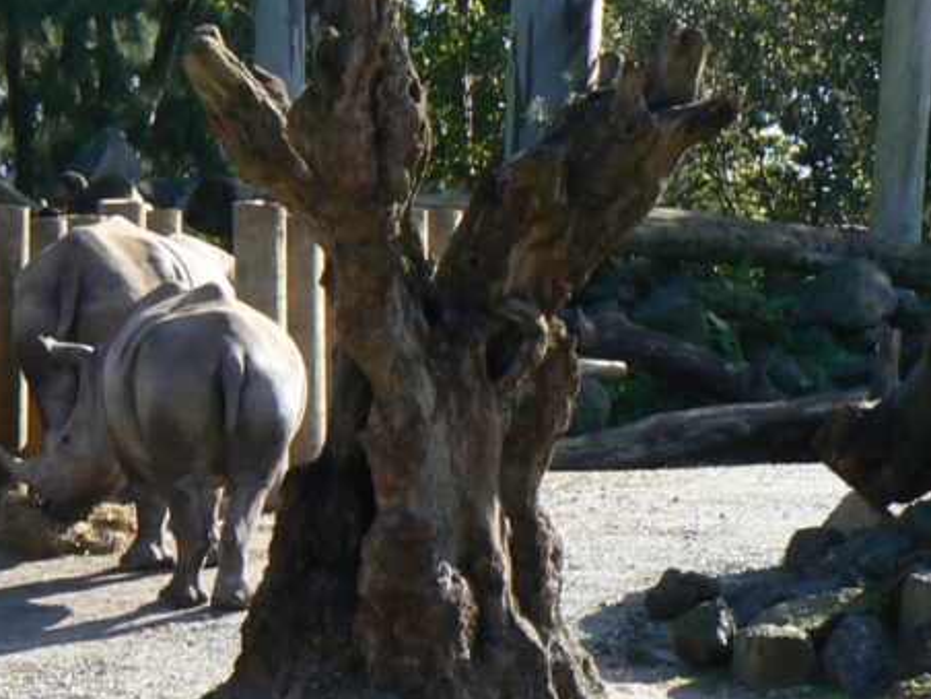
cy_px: 458
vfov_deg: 7.2
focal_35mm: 206
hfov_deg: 9.5
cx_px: 8
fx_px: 5540
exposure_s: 1/160
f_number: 5.6
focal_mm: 13.4
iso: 80
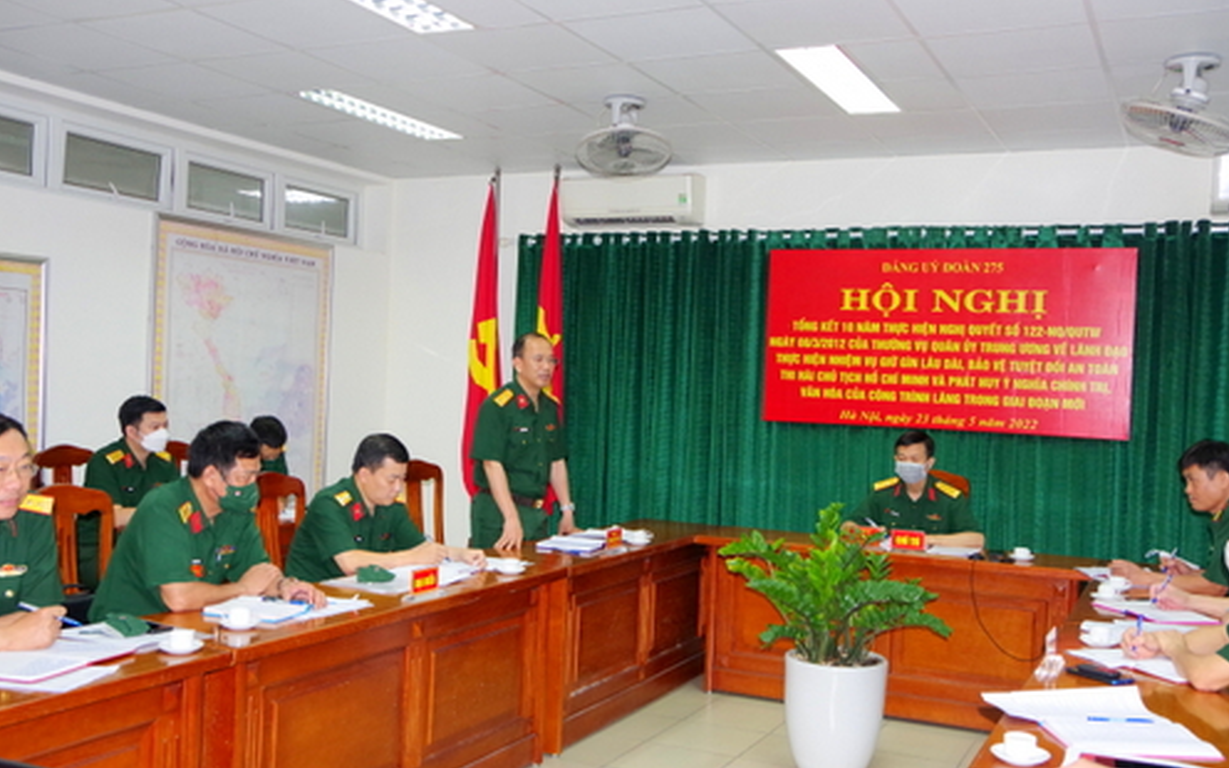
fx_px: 1239
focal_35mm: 37
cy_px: 399
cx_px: 617
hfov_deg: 52.7
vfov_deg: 34.4
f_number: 6.3
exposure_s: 1/60
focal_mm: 24
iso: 1600
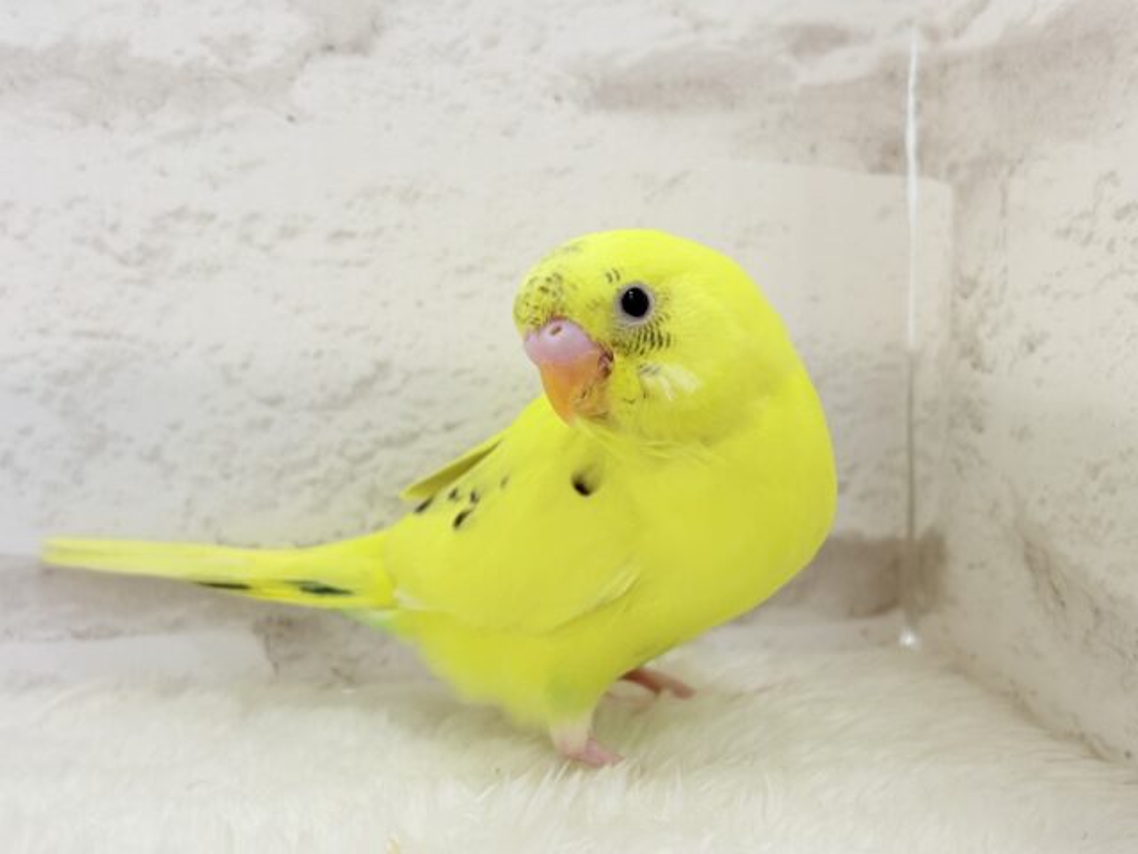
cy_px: 427
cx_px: 569
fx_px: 1709
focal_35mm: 52
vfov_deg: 28.0
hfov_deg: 36.8
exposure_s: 1/100
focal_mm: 5.96
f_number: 1.6
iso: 80
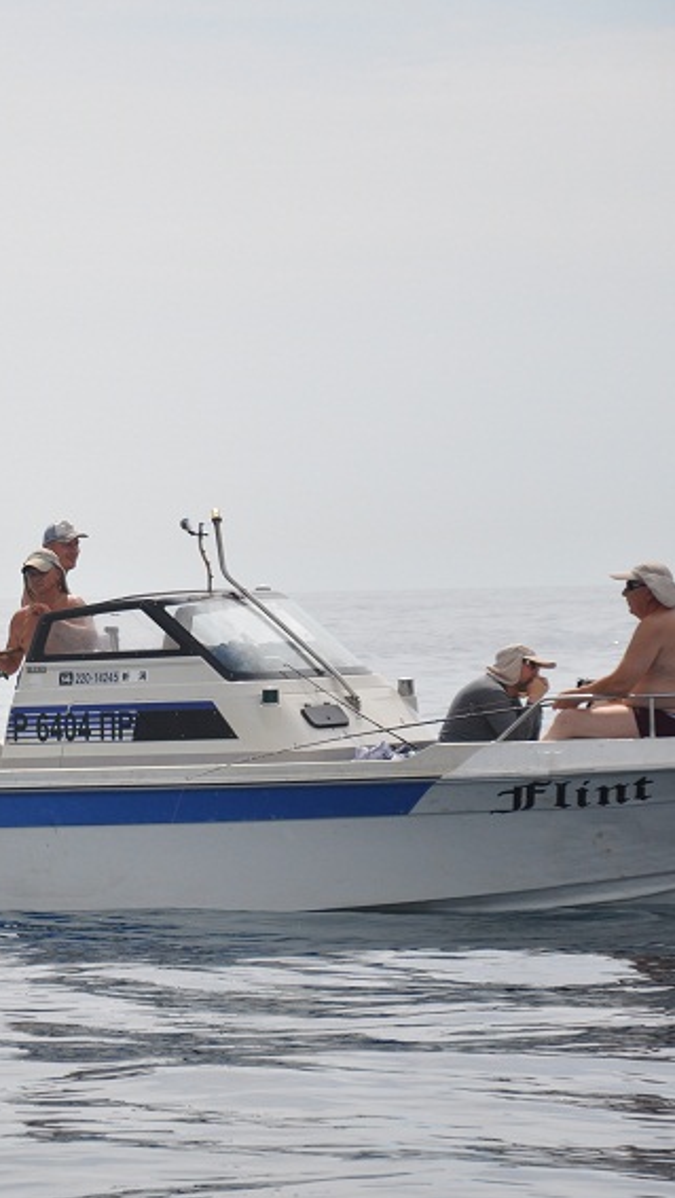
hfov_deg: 5.2
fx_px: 7403
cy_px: 601
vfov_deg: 9.2
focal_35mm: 233
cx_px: -59
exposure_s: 1/640
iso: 400
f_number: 6.3
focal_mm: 98
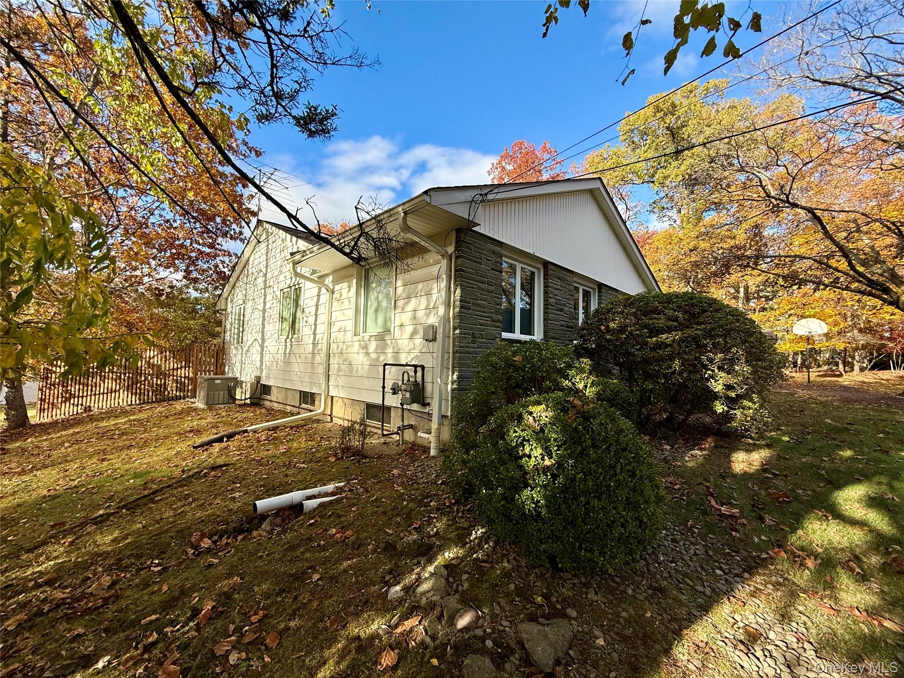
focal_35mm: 14
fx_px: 366
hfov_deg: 102.1
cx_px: 452
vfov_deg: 85.7
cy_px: 339
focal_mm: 2.22
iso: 50
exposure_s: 1/928
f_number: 2.2
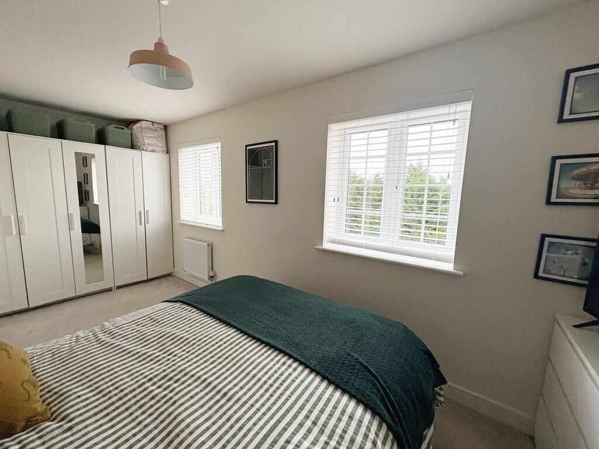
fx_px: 242
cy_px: 224
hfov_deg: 102.1
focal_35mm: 14
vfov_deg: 85.7
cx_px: 300
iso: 250
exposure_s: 1/60
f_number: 2.2
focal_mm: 2.22
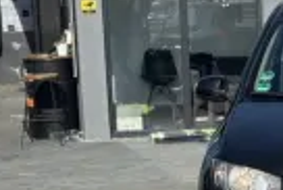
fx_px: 1039
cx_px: 368
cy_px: 157
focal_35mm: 132
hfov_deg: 14.8
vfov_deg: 10.4
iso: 64
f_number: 1.78
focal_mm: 6.76
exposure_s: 1/4310
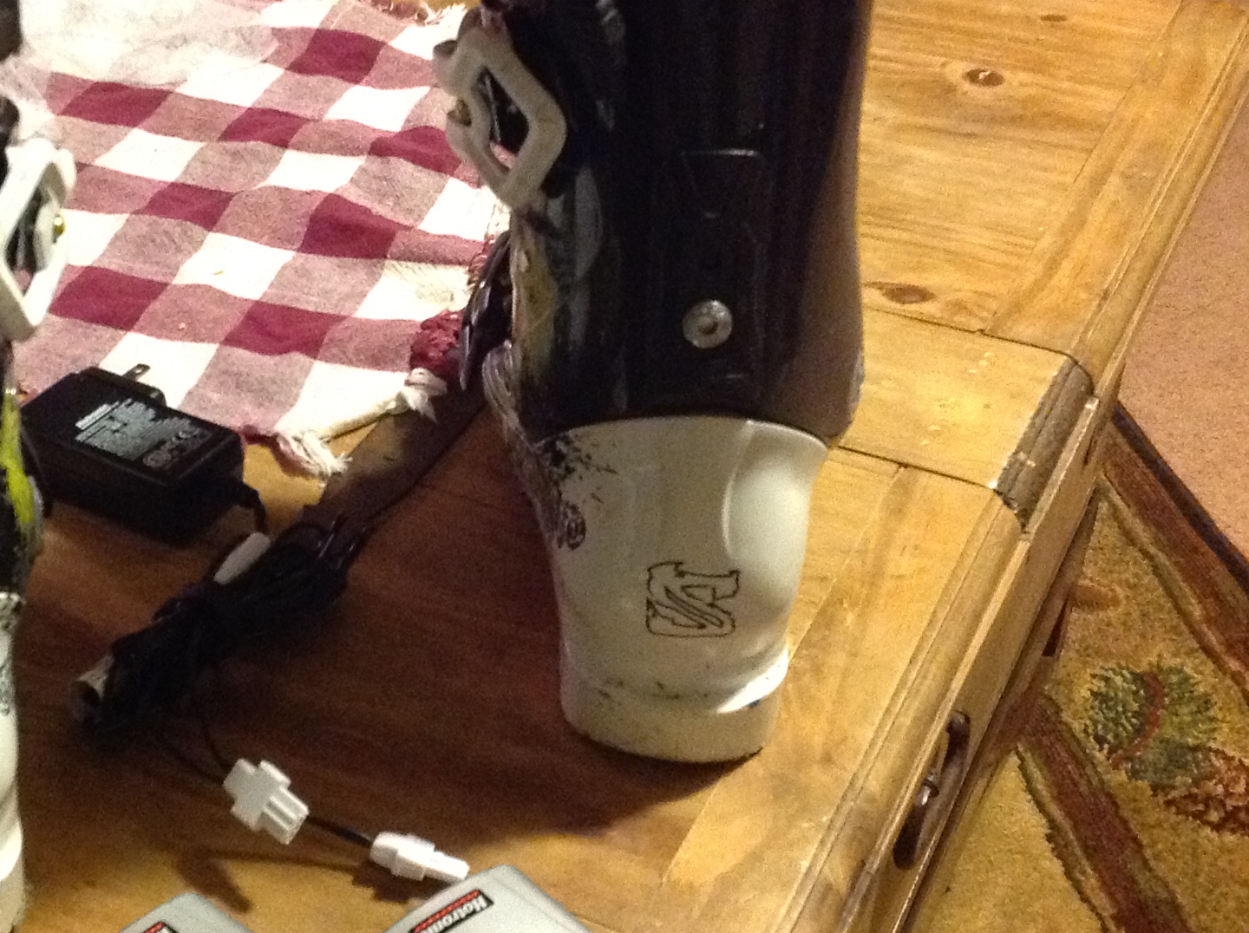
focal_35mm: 63
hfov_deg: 30.2
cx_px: 307
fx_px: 2270
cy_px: 399
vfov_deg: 23.2
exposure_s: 1/15
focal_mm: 4.28
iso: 640
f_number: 2.4
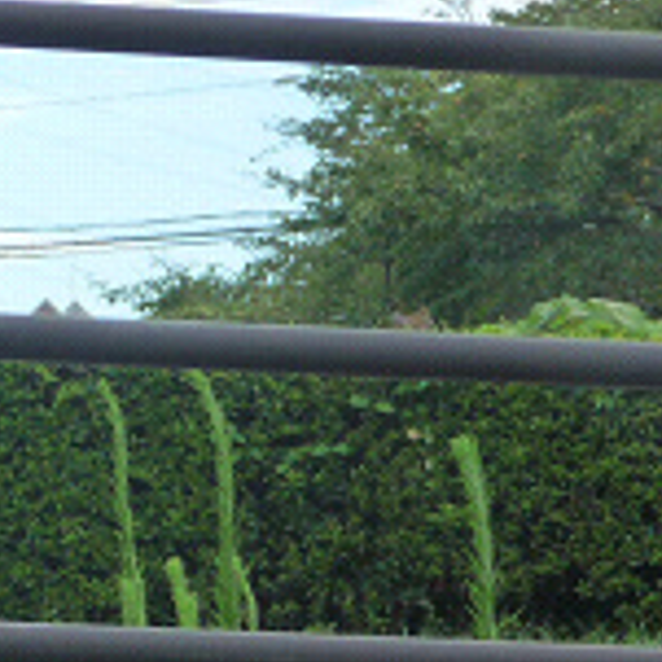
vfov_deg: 5.8
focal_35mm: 304
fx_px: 6577
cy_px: 620
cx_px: -344
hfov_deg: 5.7
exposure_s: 1/200
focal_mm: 15.2
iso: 160
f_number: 4.7
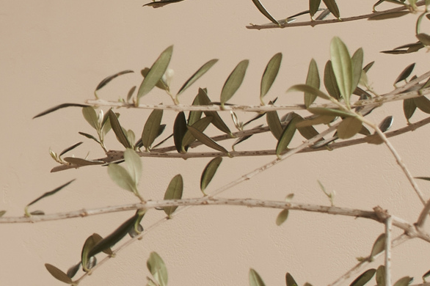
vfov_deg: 4.0
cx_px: -222
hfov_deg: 5.9
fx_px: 4094
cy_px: 23
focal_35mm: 343
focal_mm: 45
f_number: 13
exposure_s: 1
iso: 100
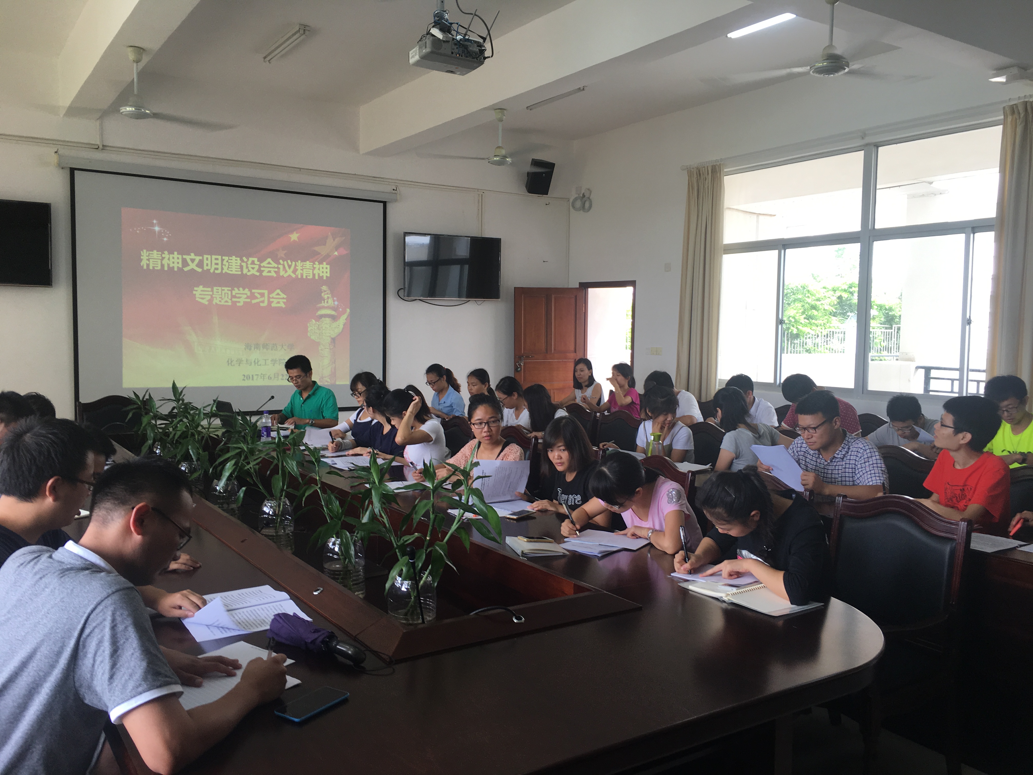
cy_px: 388
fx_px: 865
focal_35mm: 29
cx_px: 516
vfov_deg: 48.2
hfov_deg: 61.7
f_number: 2.2
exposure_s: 1/50
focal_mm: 4.15
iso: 25
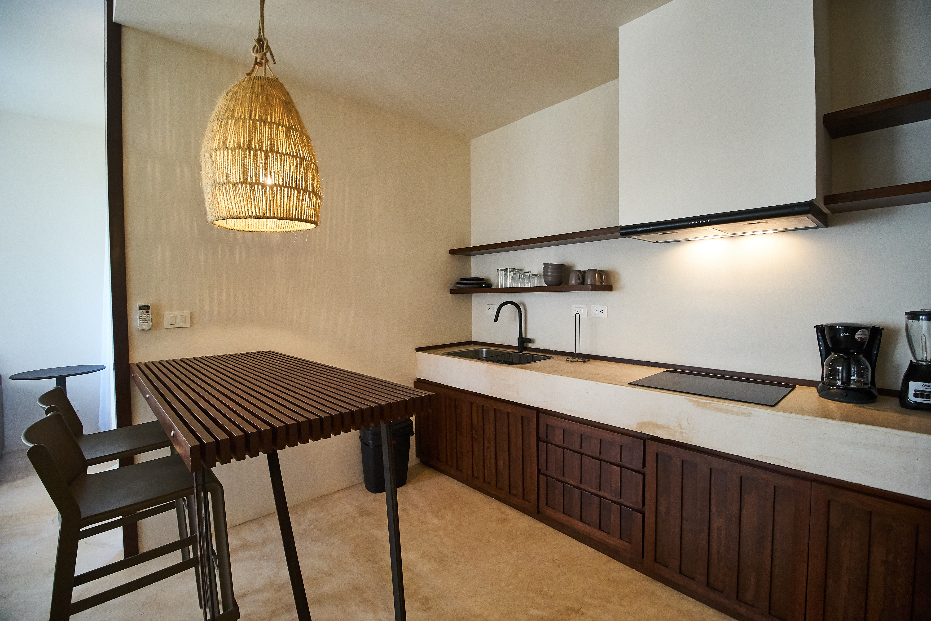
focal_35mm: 15
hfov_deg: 100.4
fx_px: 388
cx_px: 466
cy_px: 310
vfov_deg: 77.3
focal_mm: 10
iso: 1000
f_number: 4.5
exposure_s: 1/50
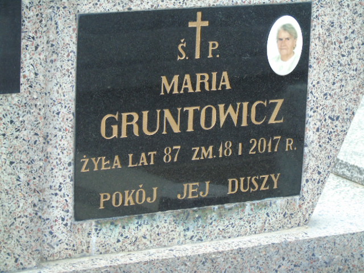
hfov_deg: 12.2
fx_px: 1703
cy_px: 136
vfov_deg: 9.2
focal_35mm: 162
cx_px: 182
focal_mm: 29
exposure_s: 1/125
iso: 200
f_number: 4.9
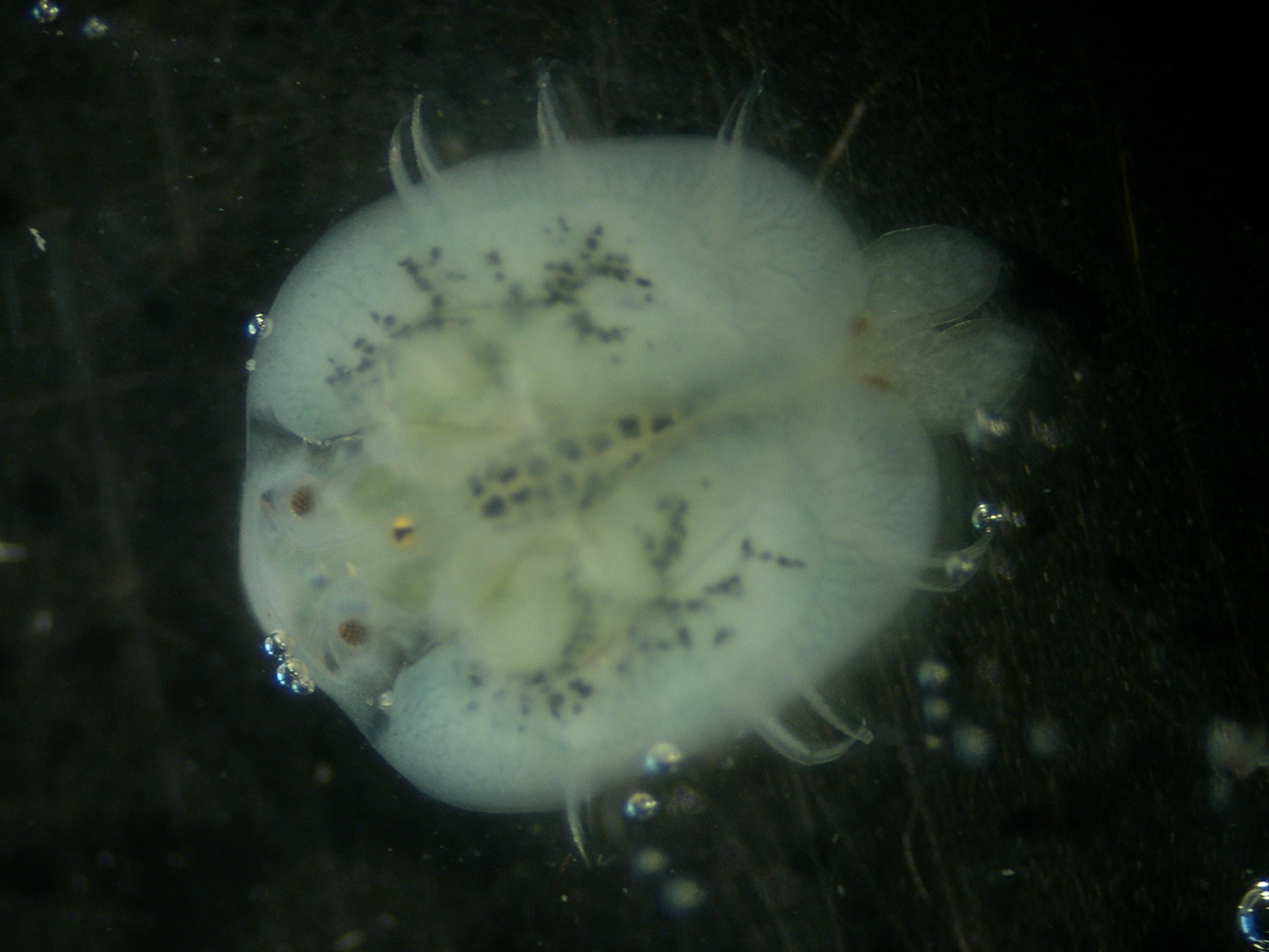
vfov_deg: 19.1
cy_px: 476
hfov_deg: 25.3
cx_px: 634
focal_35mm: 77
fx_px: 2823
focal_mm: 16.3
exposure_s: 1/21
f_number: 4
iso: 100
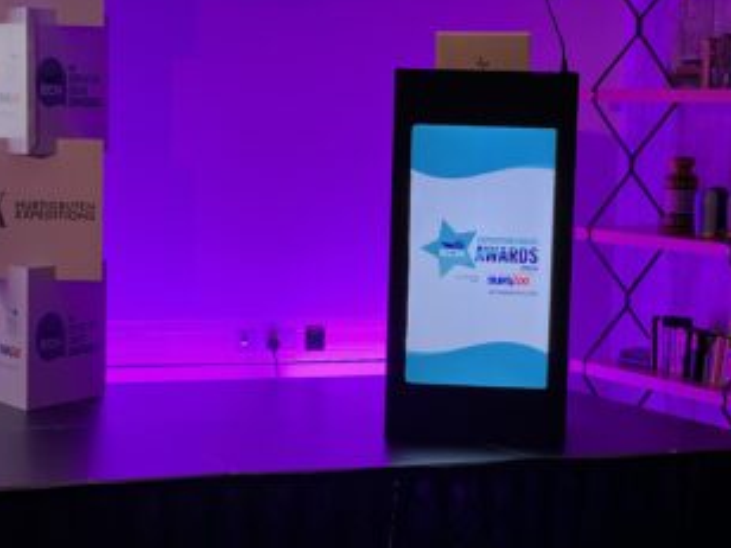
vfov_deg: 14.8
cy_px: 334
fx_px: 2112
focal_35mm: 100
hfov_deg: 19.6
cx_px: 335
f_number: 2.8
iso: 500
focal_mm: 9
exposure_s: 1/60
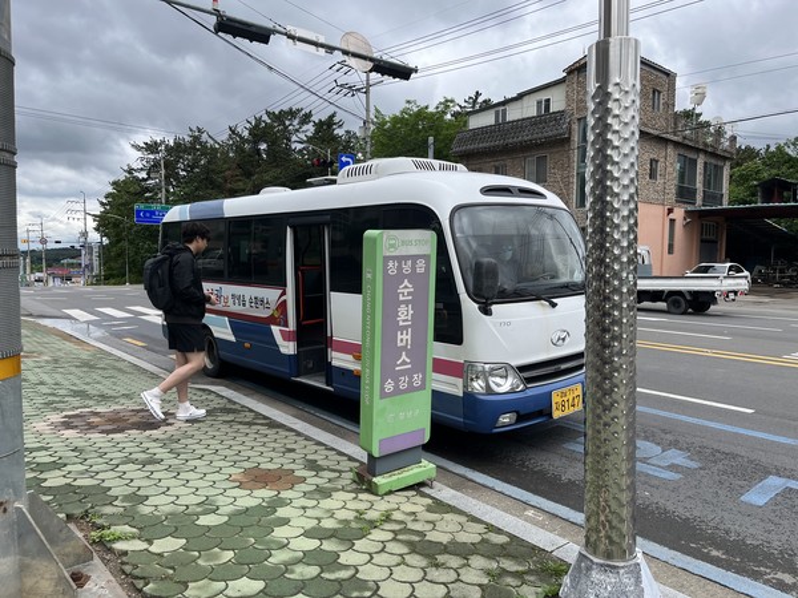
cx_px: 399
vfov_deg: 53.1
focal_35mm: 26
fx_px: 599
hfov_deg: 67.3
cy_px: 299
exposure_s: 1/2024
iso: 50
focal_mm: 5.1
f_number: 1.6
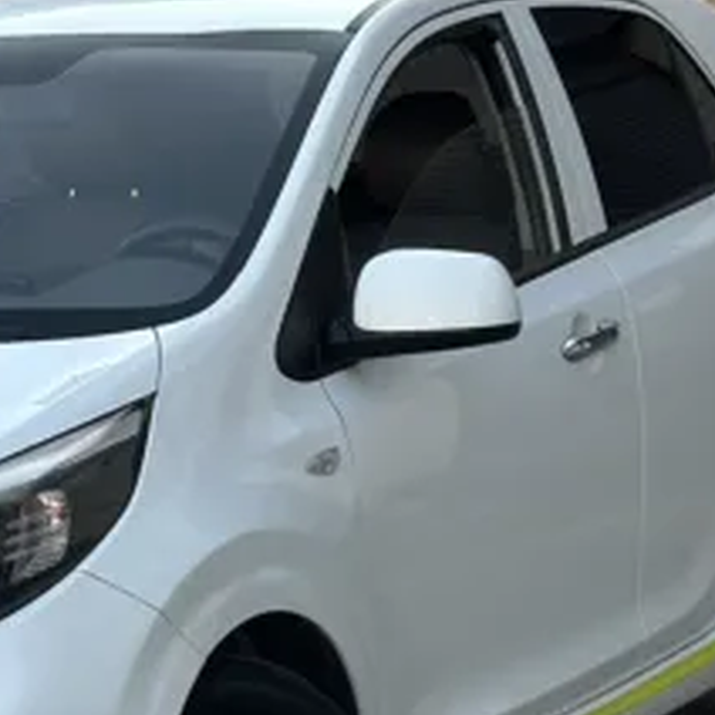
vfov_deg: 13.6
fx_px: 2991
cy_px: 371
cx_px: 37
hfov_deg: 13.5
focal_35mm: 128
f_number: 1.78
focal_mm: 6.86
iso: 80
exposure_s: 1/594
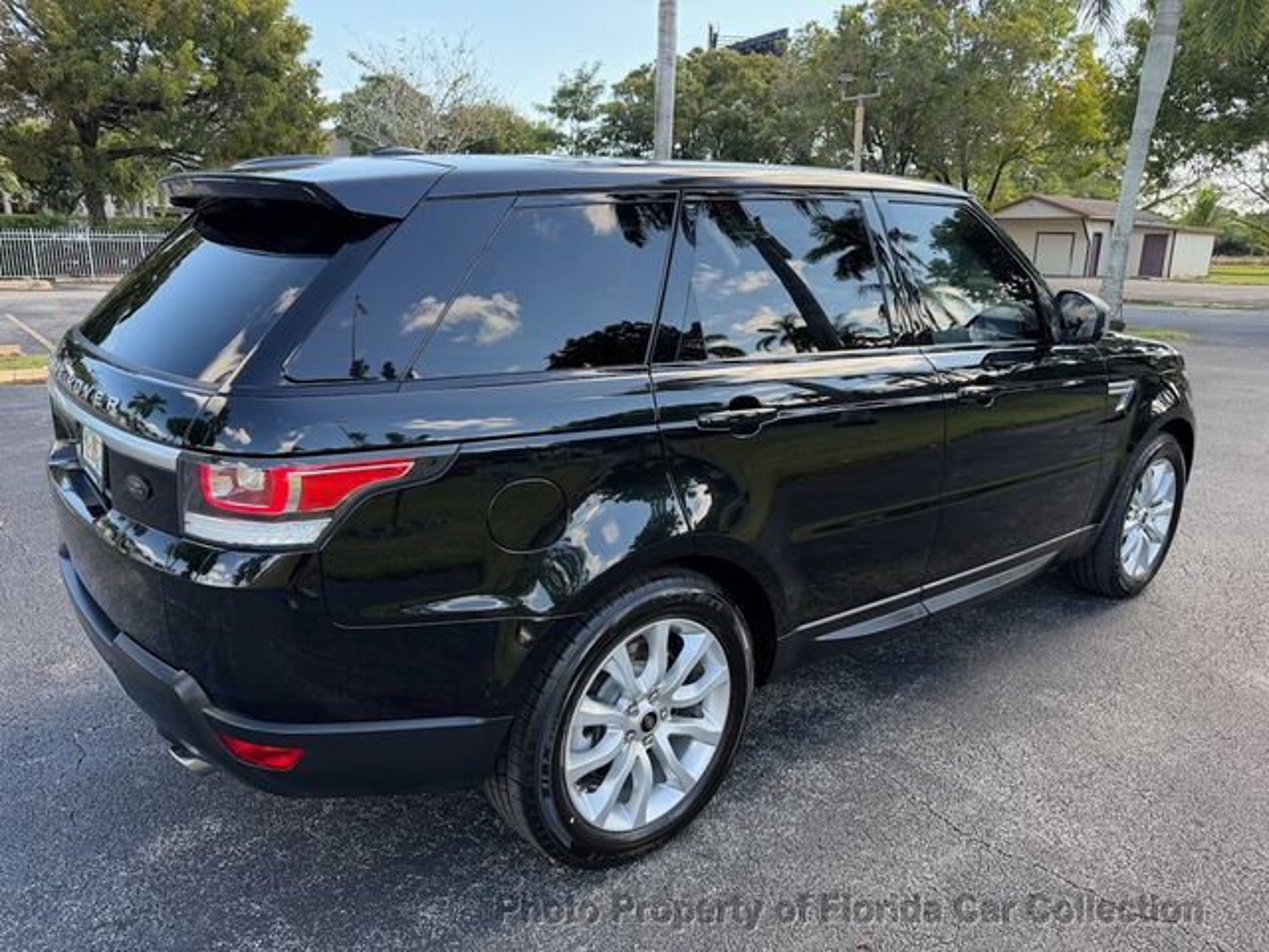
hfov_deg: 71.6
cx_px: 634
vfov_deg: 56.8
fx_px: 880
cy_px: 476
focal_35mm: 24
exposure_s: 1/497
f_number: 1.78
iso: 100
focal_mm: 6.76
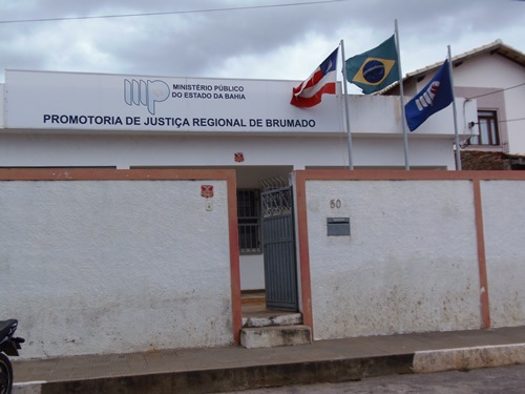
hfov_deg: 52.6
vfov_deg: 40.7
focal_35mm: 35
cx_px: 262
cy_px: 197
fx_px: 531
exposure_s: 1/800
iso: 64
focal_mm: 6.5
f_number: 3.4
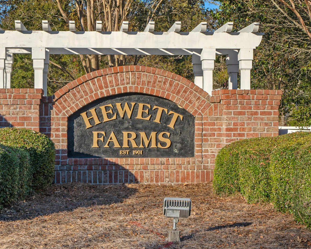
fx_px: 653
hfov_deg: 26.8
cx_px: 138
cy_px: 124
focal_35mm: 71
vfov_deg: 21.5
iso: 160
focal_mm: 35
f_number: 8
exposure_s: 1/80
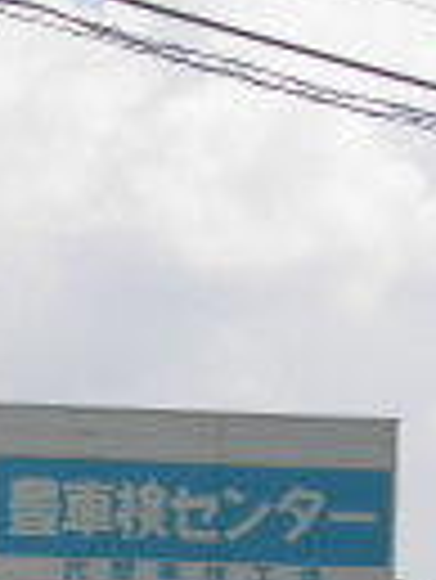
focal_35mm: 189
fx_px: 3169
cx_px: -490
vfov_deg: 9.9
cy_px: 1048
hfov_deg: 7.5
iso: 64
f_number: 9.8
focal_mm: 6.9
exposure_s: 1/125
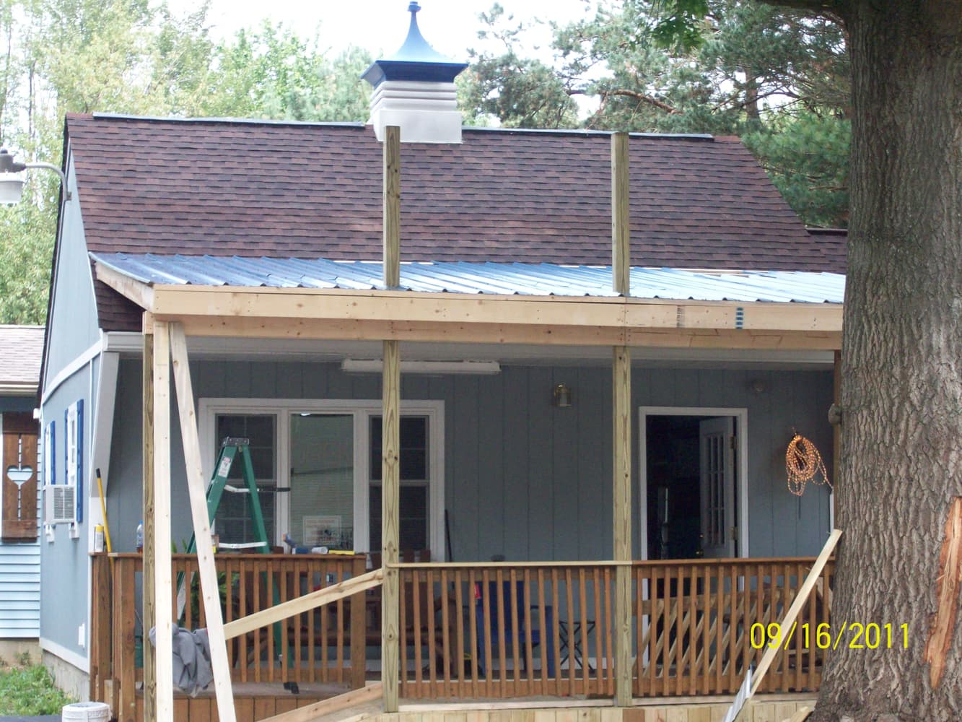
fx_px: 2835
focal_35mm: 102
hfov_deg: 19.3
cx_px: 481
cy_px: 361
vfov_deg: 14.5
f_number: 5.1
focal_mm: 17.1
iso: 160
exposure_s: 1/127
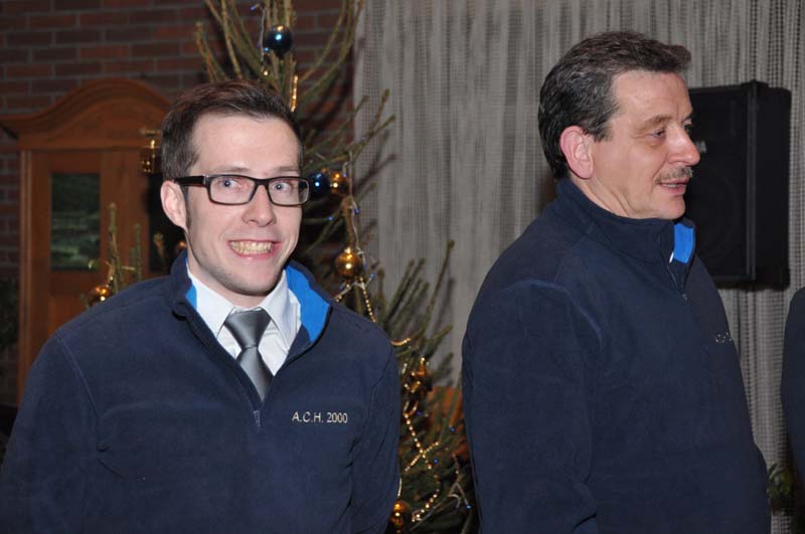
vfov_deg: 18.1
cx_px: 402
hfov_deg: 27.0
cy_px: 267
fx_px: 1675
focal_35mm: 75
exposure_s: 1/60
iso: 640
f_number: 4.8
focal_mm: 50
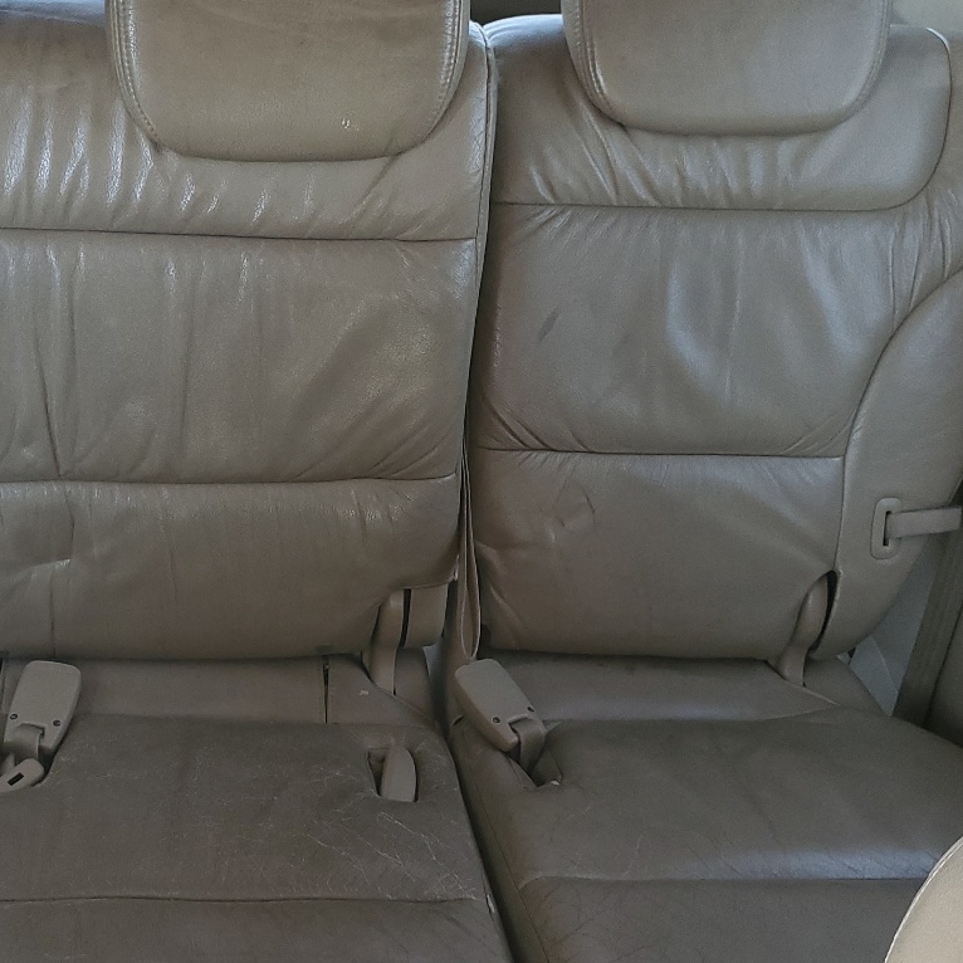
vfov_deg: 35.3
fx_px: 1511
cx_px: 249
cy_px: 542
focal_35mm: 48
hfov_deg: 34.7
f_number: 1.5
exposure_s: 1/120
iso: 84
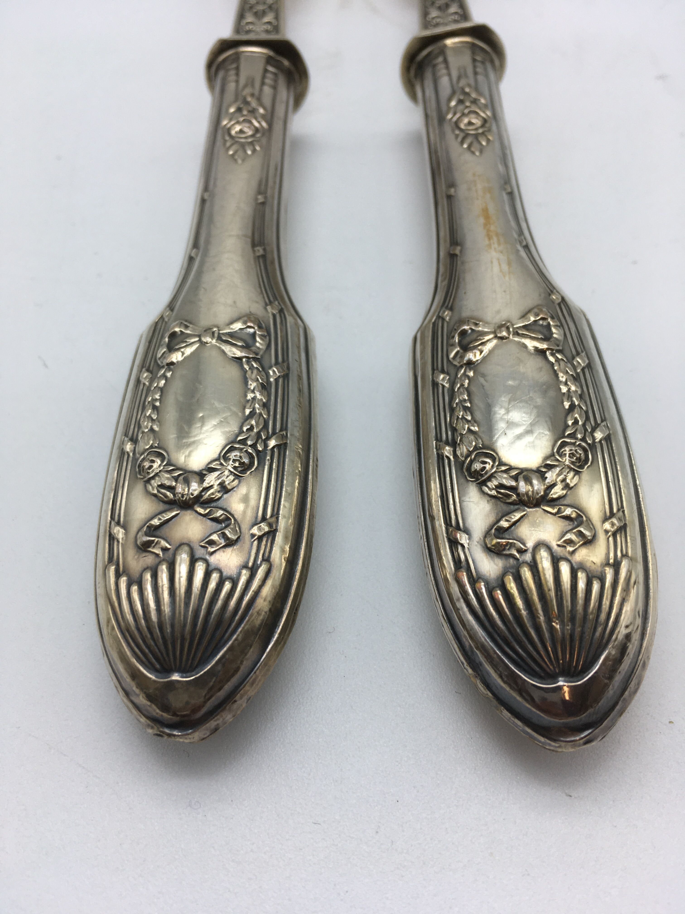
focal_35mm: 29
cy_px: 457
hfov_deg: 48.2
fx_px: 765
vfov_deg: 61.7
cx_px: 342
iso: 25
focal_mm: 4.15
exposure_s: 1/243
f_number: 2.2
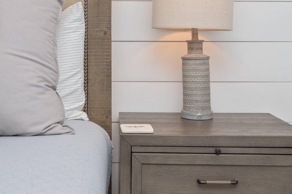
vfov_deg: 24.9
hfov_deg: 36.8
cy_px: 64
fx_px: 438
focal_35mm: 54
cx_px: 116
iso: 320
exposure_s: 1/60
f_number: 9
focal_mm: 29
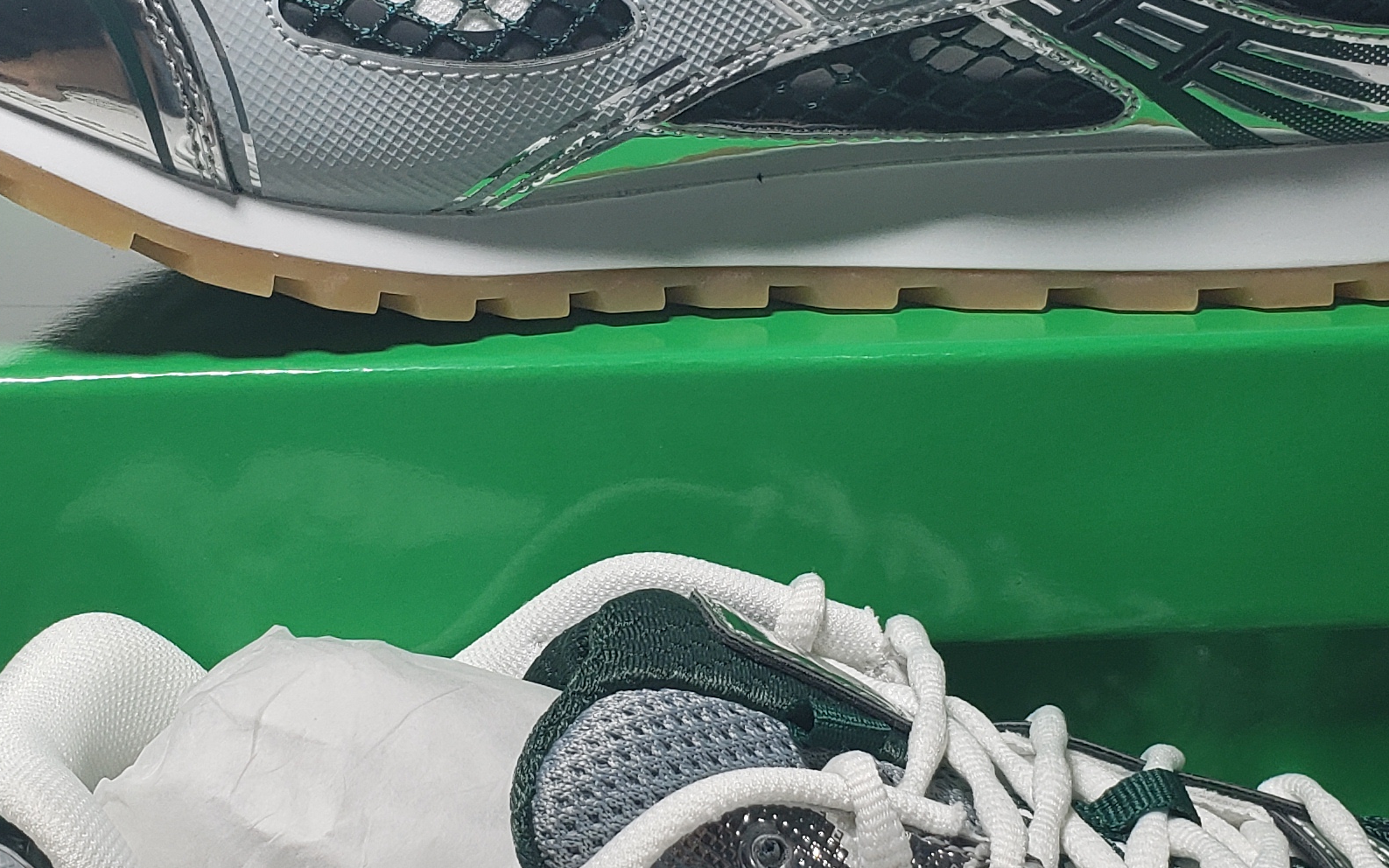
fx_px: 2650
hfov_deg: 29.4
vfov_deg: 18.6
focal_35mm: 70
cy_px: 476
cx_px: 659
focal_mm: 4.3
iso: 50
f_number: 2.4
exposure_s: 1/214
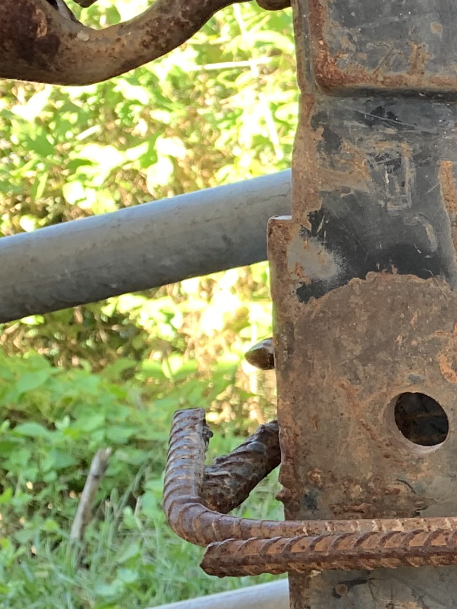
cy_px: 446
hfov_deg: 13.1
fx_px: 1637
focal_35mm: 93
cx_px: 988
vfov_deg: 20.9
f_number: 1.8
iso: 64
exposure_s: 1/121
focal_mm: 4.25
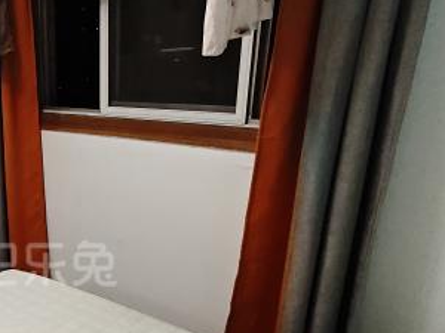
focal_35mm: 40
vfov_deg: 35.2
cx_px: -1
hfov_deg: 40.8
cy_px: 249
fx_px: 514
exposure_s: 1/200
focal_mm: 1.91
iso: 500
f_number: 2.2
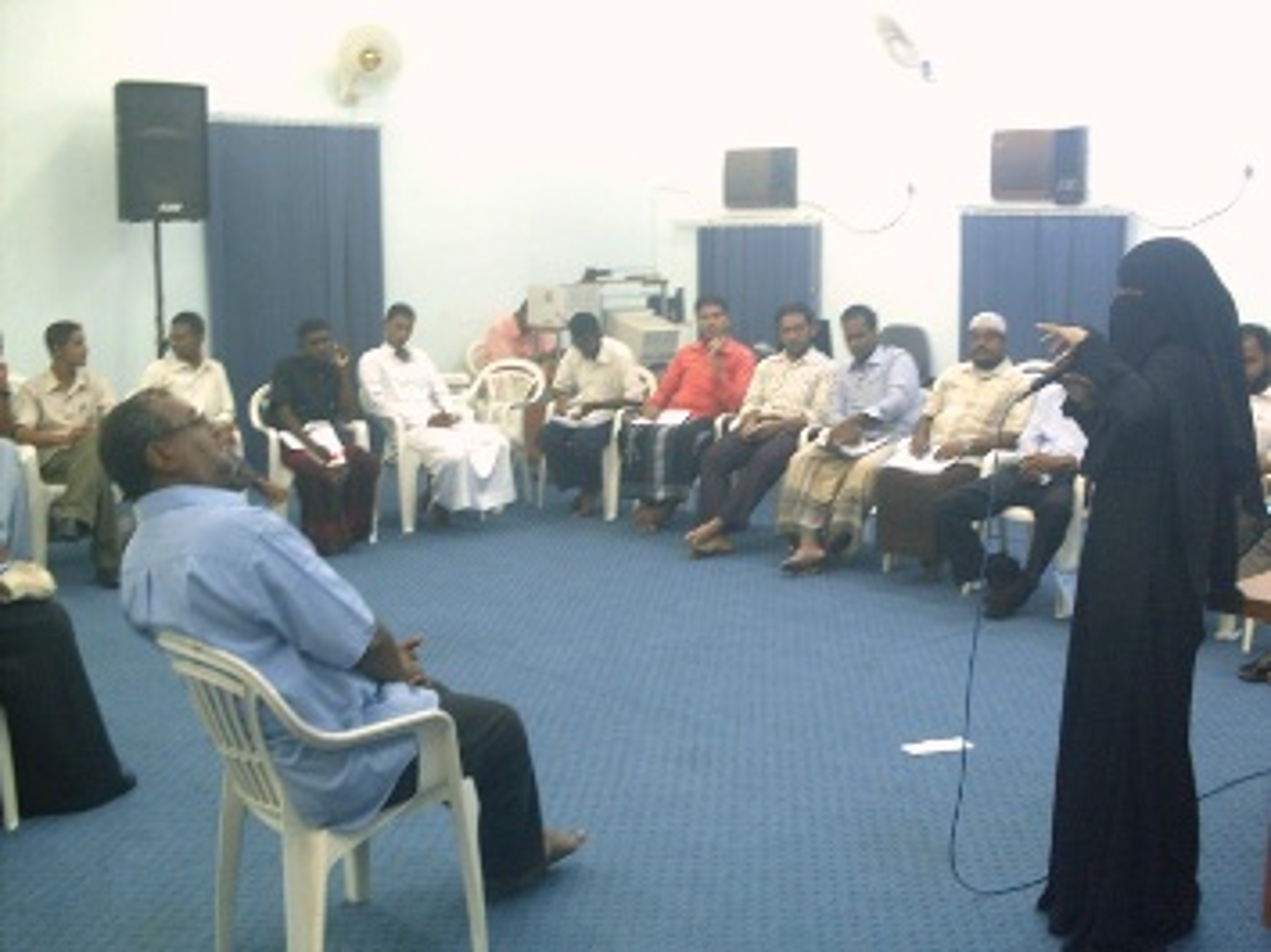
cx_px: 636
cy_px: 476
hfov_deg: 49.0
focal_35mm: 38
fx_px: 1394
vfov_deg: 37.7
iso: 80
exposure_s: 1/8
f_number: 2.8
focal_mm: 6.3
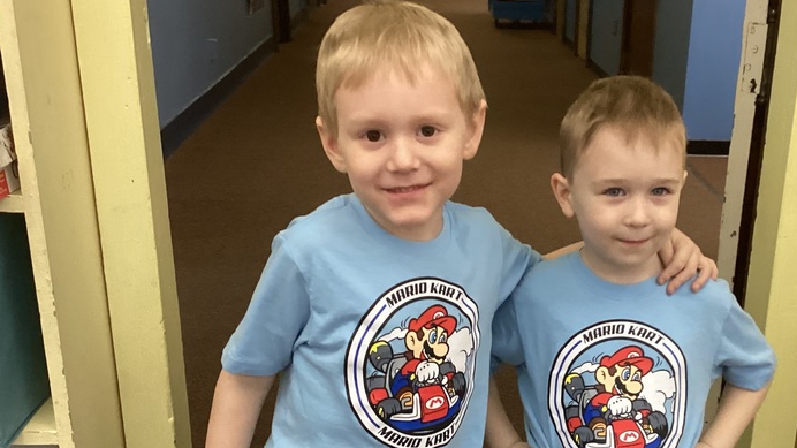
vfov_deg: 23.5
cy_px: 367
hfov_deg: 41.0
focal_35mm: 50
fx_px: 1056
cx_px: 510
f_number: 2.4
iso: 400
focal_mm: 3.3
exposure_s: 1/60
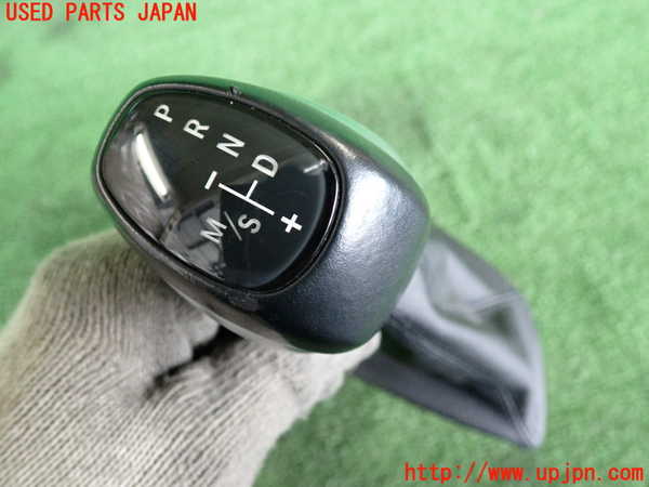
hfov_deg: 60.0
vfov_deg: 46.8
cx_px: 324
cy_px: 244
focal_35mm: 30
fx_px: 562
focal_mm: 5.4
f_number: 2.3
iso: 1000
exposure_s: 1/125
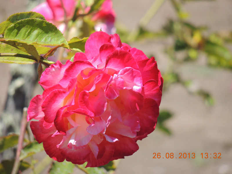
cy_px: 87
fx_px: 6702
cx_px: 116
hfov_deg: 2.0
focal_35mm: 1000
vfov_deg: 1.5
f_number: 5.9
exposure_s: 1/500
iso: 180
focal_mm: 180
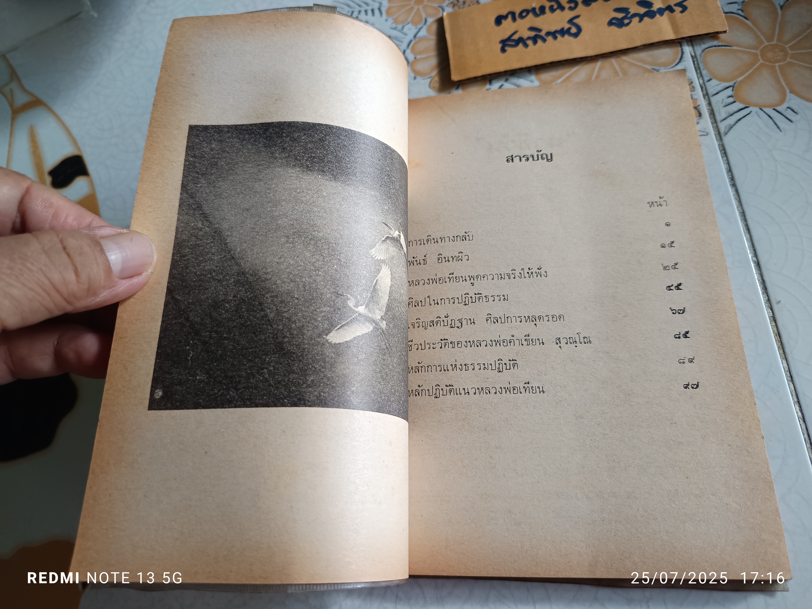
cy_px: 304
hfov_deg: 71.6
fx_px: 563
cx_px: 406
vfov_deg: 56.8
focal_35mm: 24
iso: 571
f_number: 1.7
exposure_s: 1/50
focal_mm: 5.31
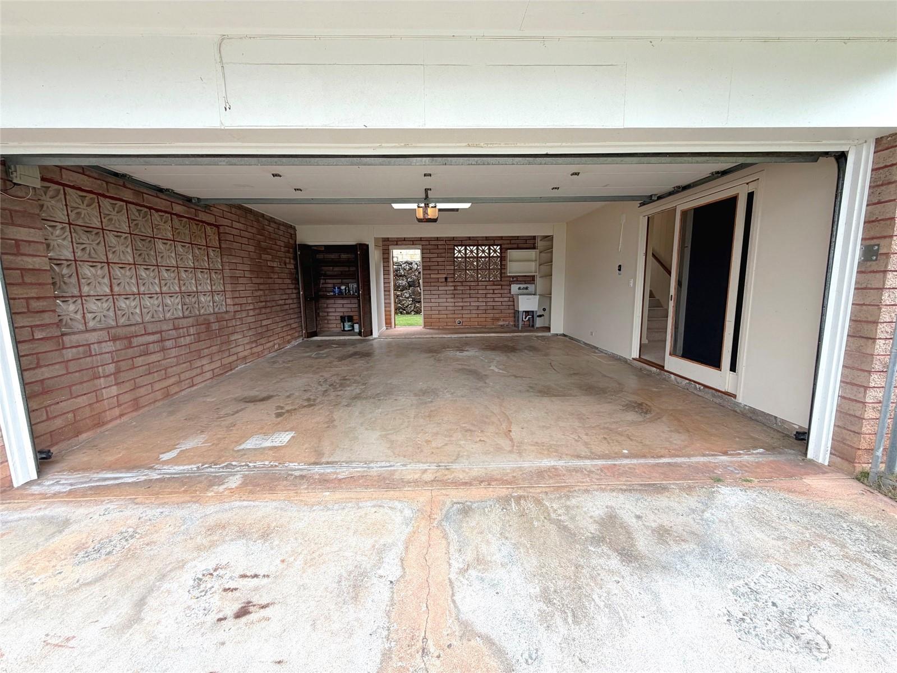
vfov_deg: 85.7
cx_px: 448
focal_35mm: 14
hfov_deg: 102.1
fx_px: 363
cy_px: 336
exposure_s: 1/315
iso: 50
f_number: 2.2
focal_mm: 2.22
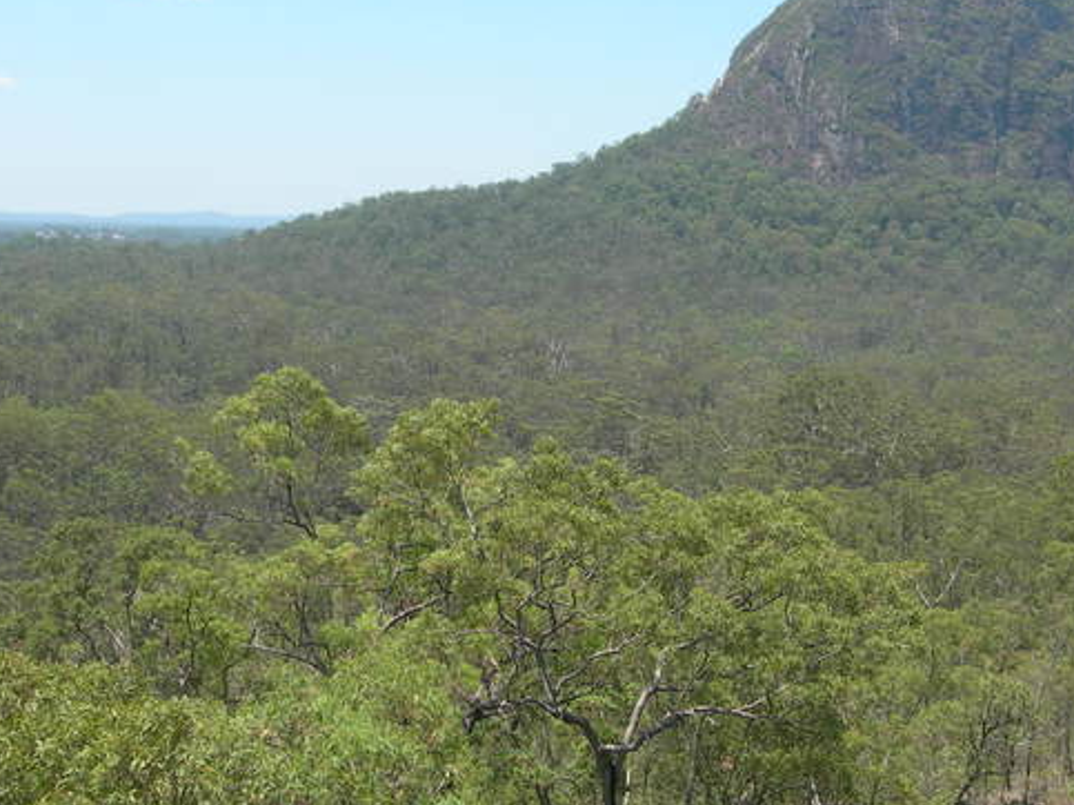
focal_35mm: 63
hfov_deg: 30.7
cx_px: 605
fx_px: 1954
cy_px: 425
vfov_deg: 23.3
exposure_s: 1/375
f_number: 4.8
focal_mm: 7.8
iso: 50
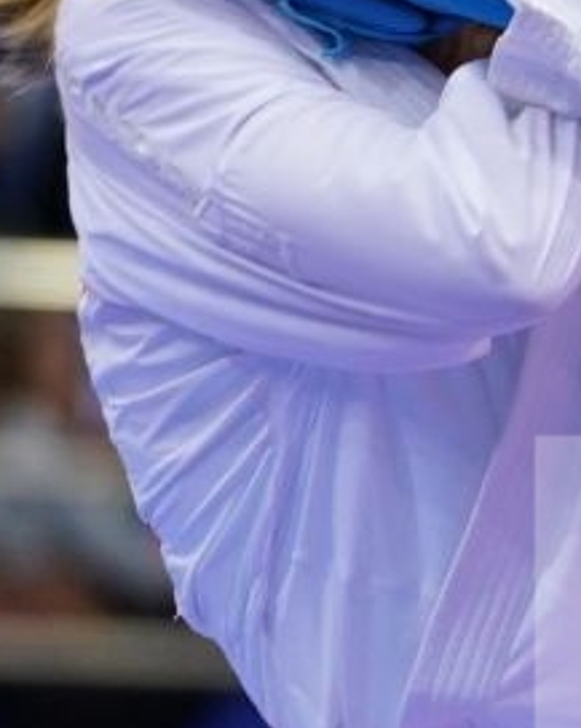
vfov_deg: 1.6
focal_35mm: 1207
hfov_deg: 1.3
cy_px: 680
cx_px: 1692
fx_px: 25987
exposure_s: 1/1000
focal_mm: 194
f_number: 2.8
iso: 1250
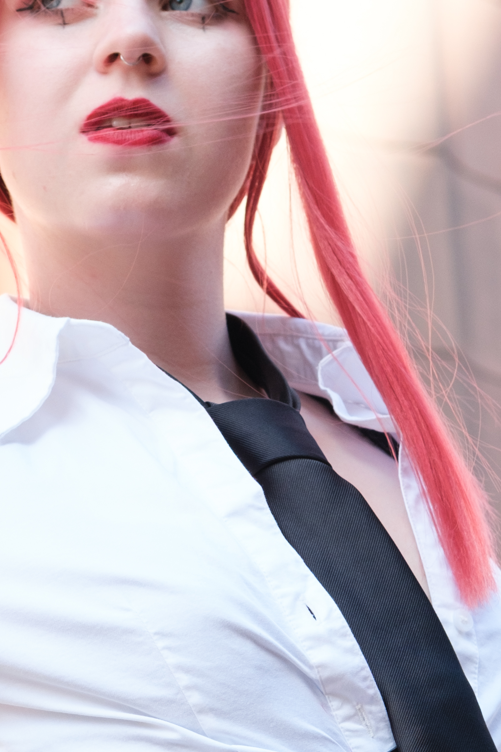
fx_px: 3548
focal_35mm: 170
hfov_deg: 8.1
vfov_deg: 12.0
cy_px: 625
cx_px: 70
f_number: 4
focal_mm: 35
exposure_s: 1/180
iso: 500
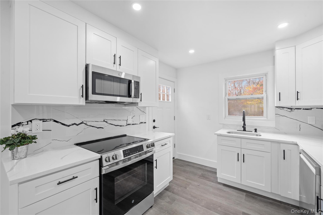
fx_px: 126
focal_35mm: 14
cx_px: 162
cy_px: 108
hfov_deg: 104.3
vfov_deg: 81.2
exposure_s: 1/2.5
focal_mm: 14
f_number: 8
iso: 250
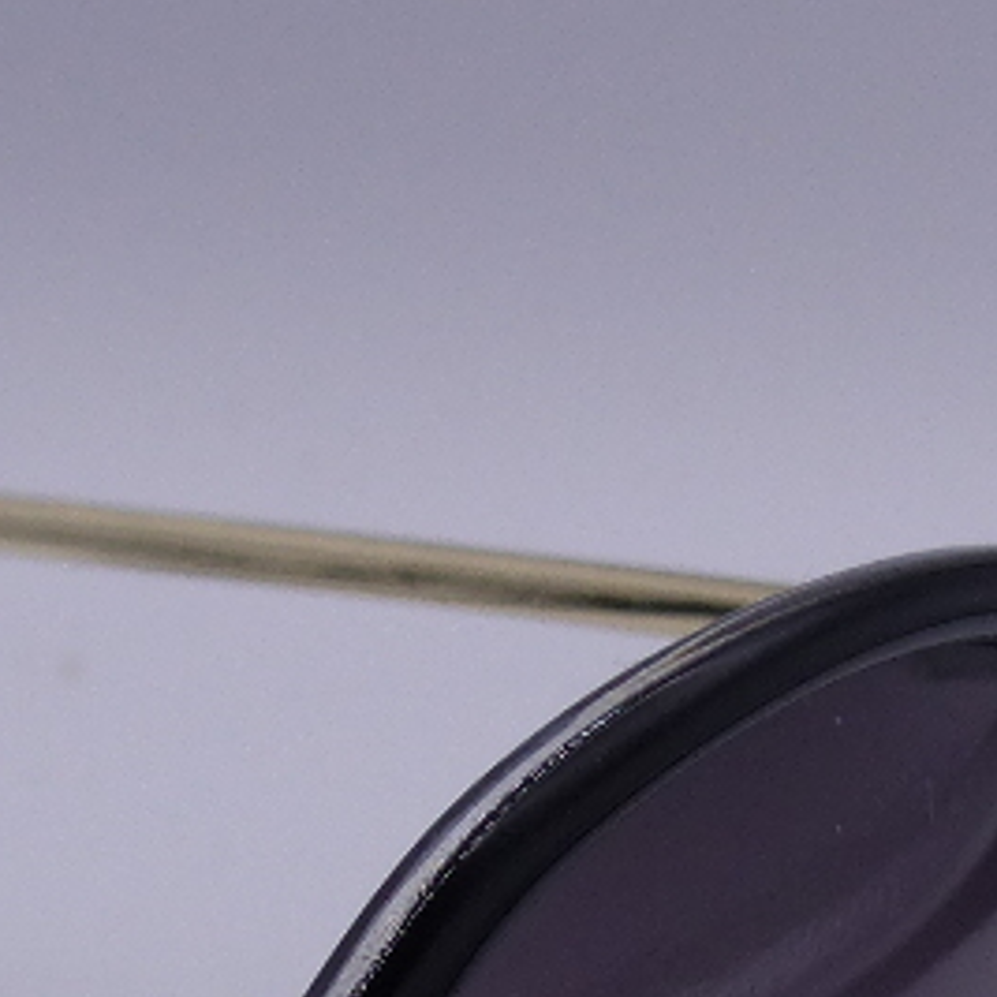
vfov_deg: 6.7
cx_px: -653
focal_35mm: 258
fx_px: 8407
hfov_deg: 6.7
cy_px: 1314
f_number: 4
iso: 100
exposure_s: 1/800
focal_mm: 10.9
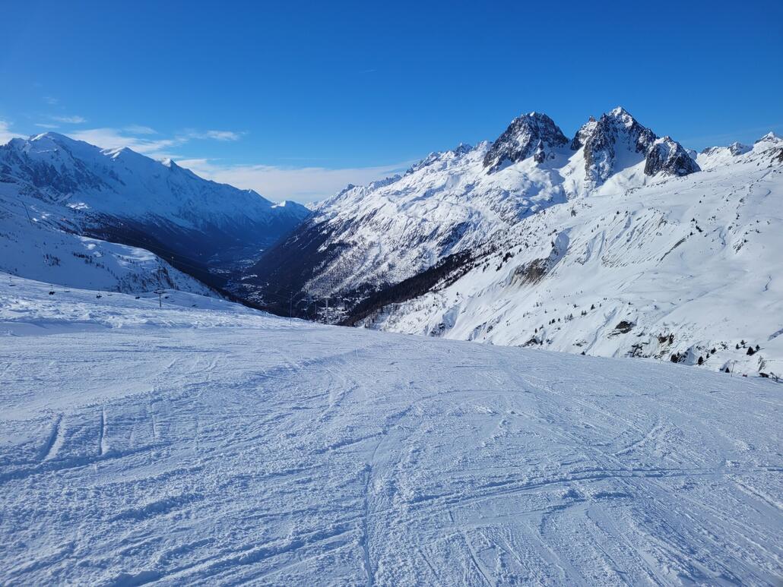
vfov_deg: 53.1
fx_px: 588
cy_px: 294
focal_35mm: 26
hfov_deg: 67.3
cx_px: 392
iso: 40
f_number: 1.8
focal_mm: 5.4
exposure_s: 1/5257
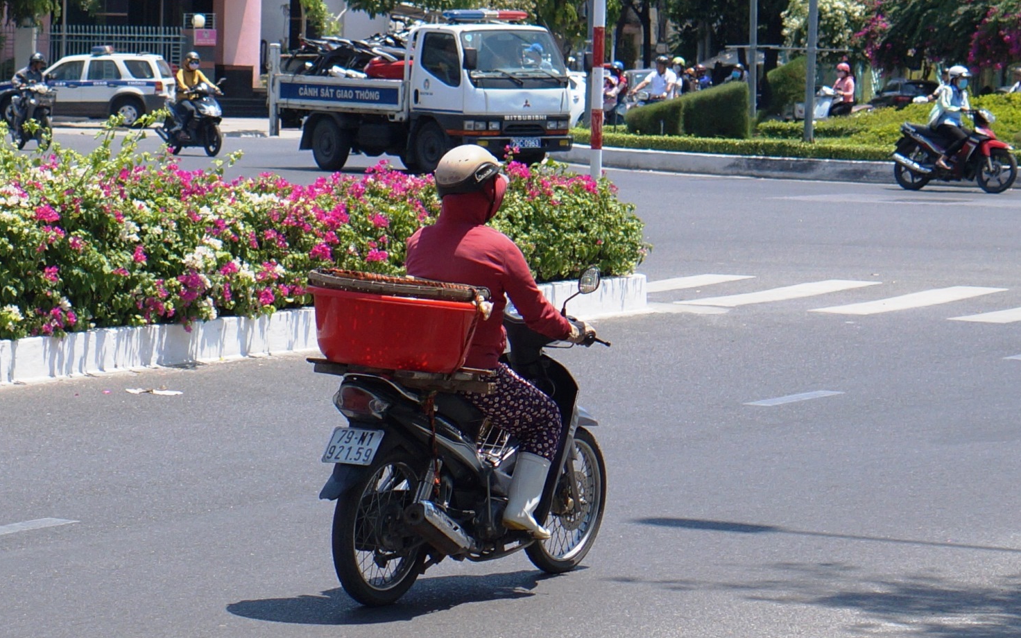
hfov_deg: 37.2
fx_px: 1517
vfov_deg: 23.8
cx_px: 517
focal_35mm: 55
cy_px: 309
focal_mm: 35
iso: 200
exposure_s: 1/2000
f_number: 4
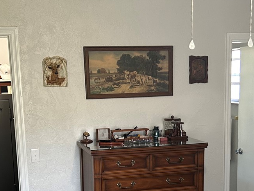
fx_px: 470
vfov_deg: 22.4
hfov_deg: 30.2
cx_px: 140
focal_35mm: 64
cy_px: 170
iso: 250
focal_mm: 5.7
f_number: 1.5
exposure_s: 1/60
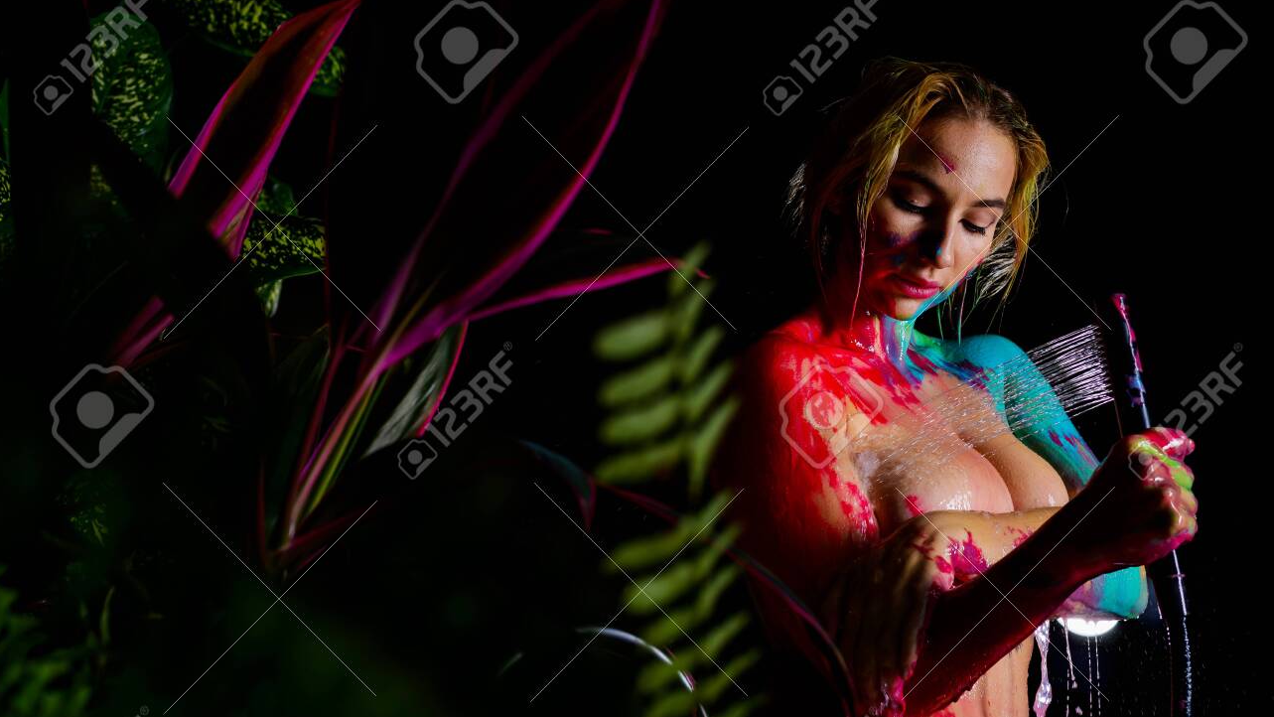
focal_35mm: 53
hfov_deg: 39.2
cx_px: 640
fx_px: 1791
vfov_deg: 22.6
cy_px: 374
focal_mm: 50
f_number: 5.6
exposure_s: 1/160
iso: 80
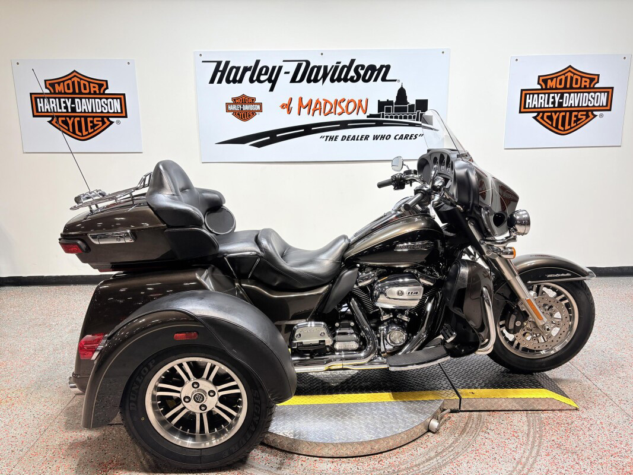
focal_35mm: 26
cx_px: 316
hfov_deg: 67.3
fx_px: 475
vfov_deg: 53.1
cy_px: 238
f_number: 1.6
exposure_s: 1/120
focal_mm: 5.96
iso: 40
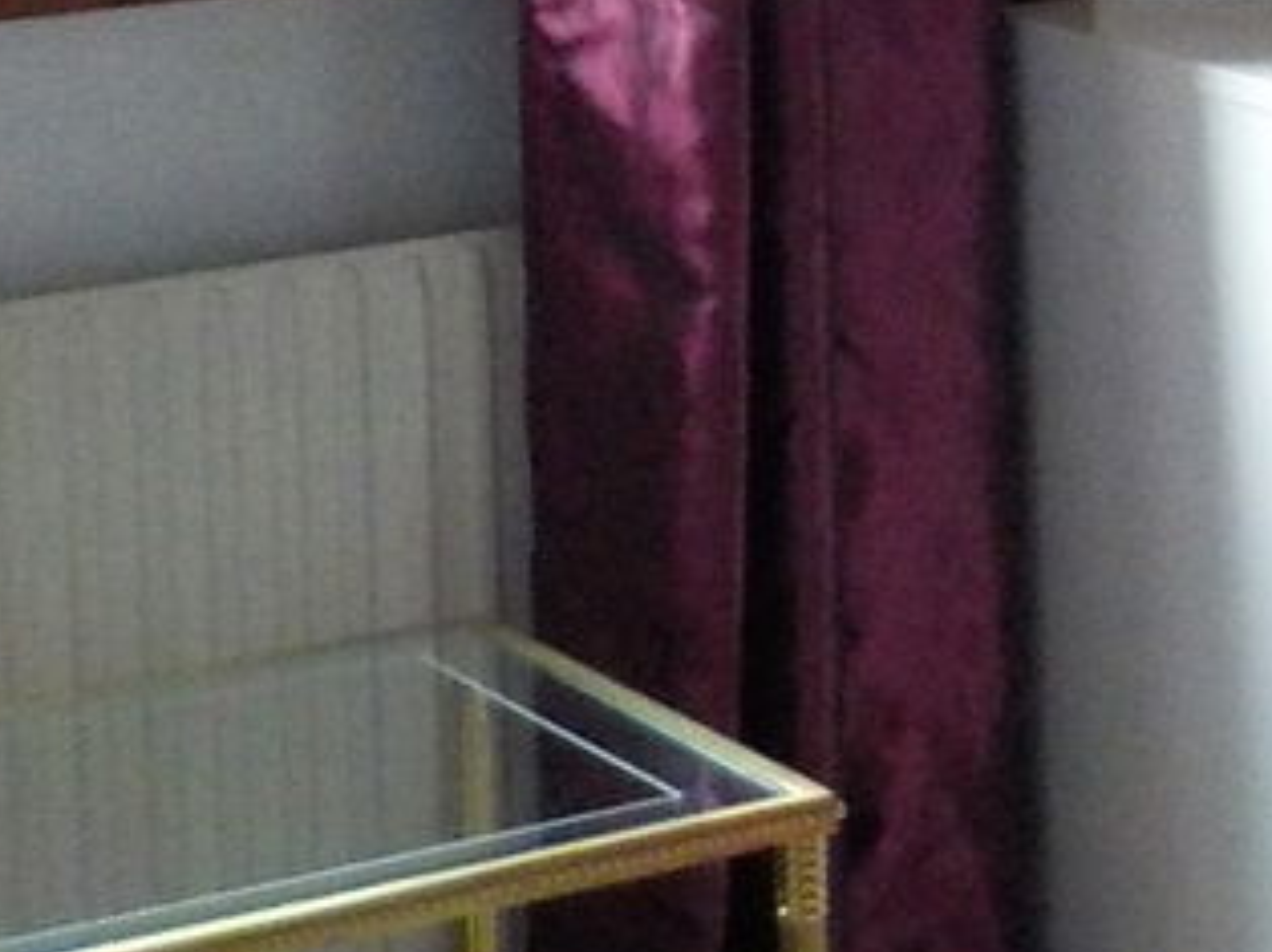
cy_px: -543
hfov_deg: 11.2
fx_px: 5618
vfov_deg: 9.4
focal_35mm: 153
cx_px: 2852
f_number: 3.3
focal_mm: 4.1
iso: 400
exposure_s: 1/25
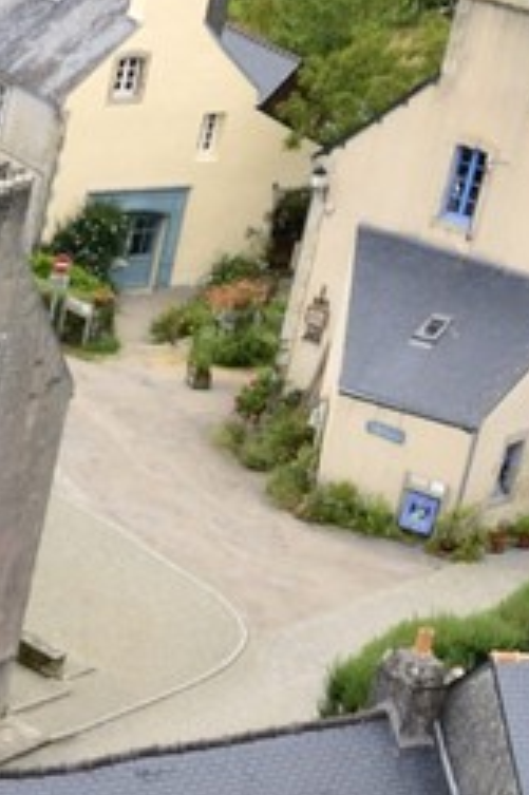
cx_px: -1109
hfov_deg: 7.1
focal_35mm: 172
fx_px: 3796
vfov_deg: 9.8
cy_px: 2189
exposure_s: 1/200
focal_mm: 27
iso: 400
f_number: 5
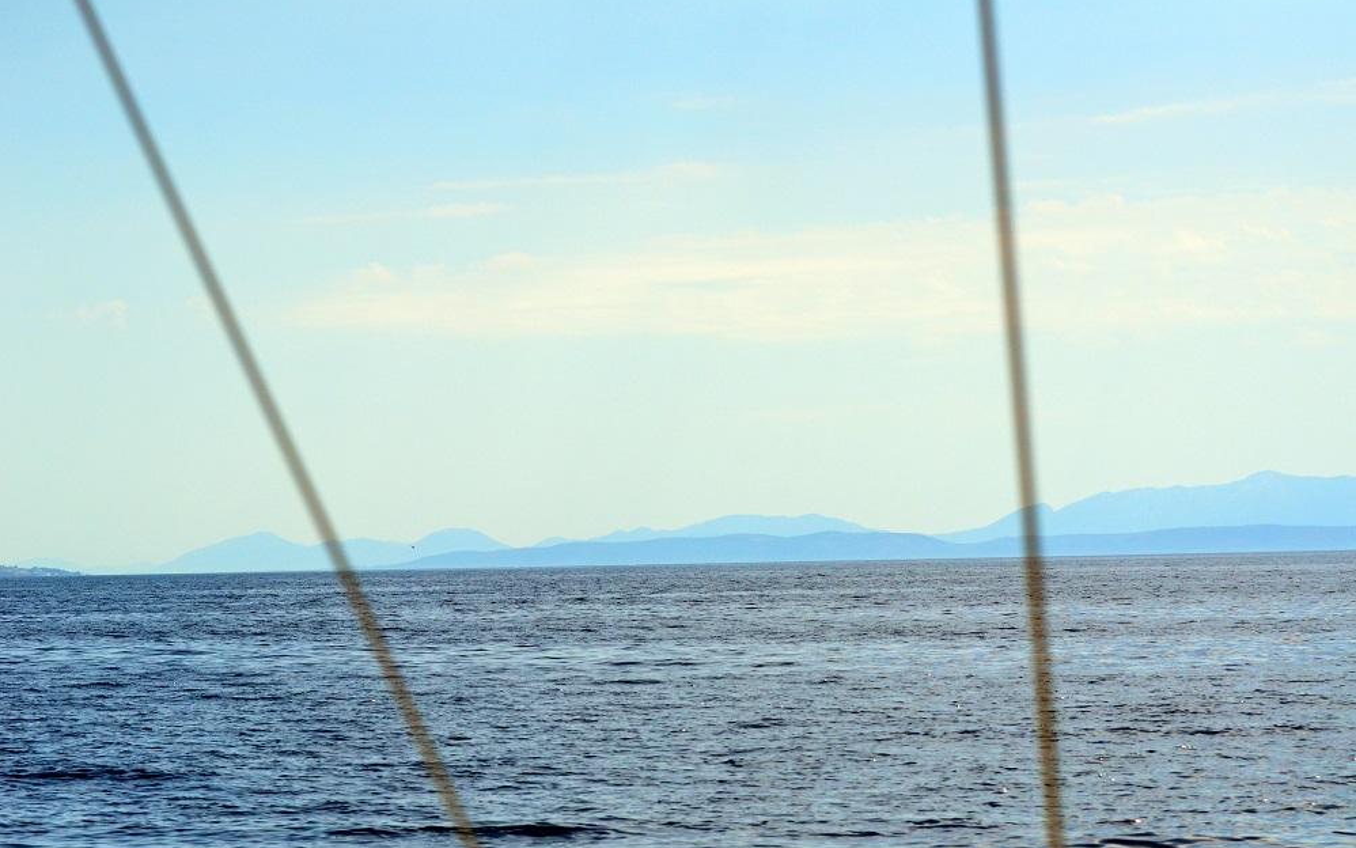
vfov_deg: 12.2
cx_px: 678
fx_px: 3955
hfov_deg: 19.5
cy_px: 442
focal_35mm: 107
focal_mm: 70
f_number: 5.6
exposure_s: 1/8000
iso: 900
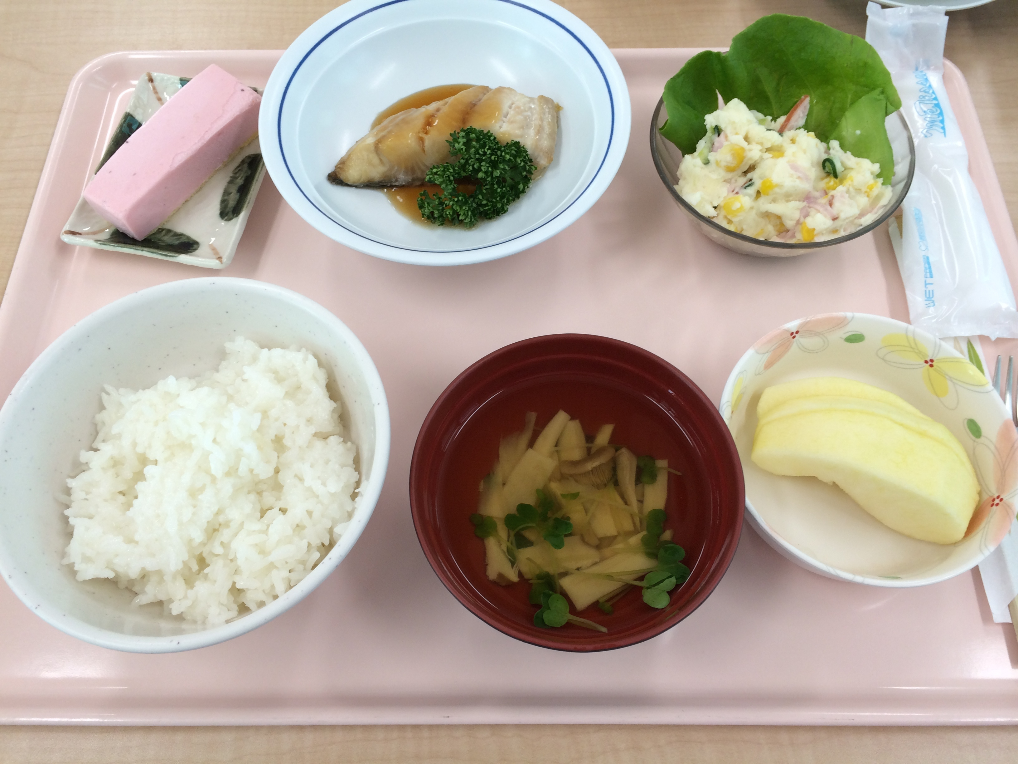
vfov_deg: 46.8
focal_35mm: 30
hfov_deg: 60.0
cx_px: 509
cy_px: 382
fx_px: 882
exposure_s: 1/60
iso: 50
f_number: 2.2
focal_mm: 4.12
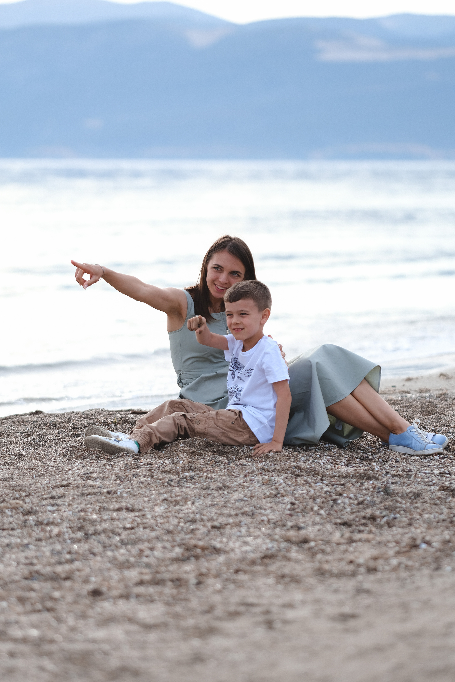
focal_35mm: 135
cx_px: 228
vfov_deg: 15.2
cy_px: 341
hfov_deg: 10.2
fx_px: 2559
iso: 160
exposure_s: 1/1250
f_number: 2
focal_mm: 90
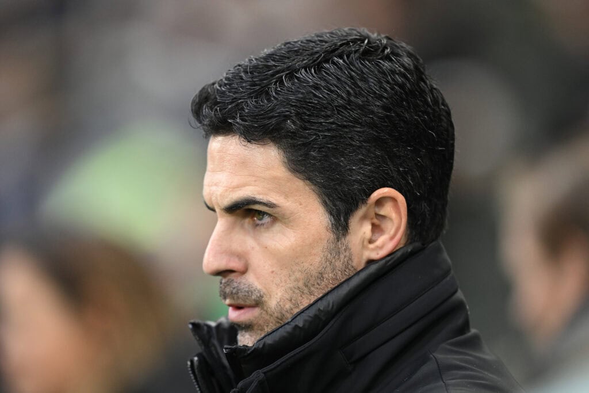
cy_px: 196
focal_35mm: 400
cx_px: 294
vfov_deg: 3.4
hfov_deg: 5.2
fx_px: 6545
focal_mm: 400
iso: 1600
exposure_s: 1/1000
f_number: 2.8
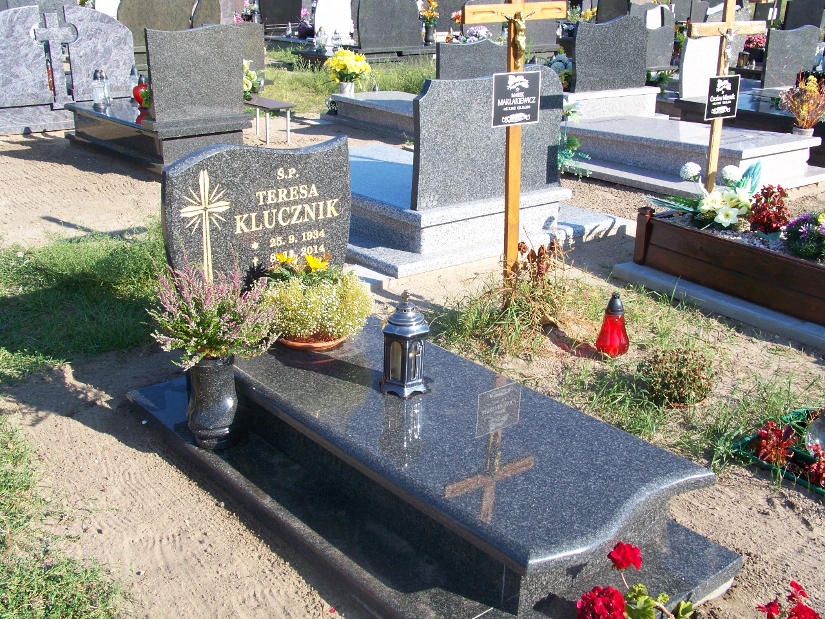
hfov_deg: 50.1
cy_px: 310
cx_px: 412
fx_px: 882
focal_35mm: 37
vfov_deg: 38.7
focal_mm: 6.75
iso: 64
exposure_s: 1/125
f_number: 5.6
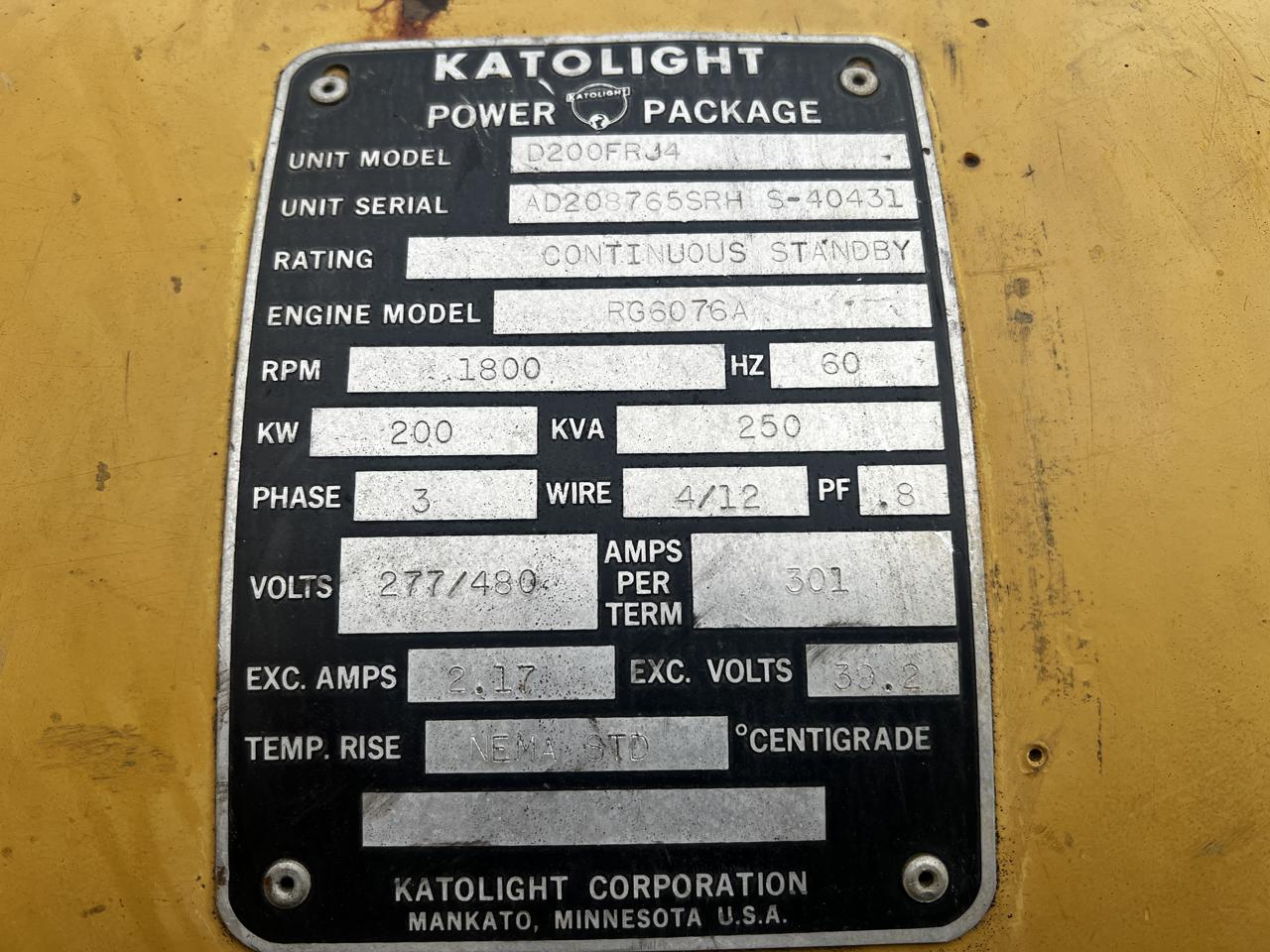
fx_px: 954
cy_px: 476
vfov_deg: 53.1
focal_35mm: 26
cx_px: 635
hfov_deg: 67.3
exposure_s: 1/1468
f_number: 1.5
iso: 50
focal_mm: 5.7
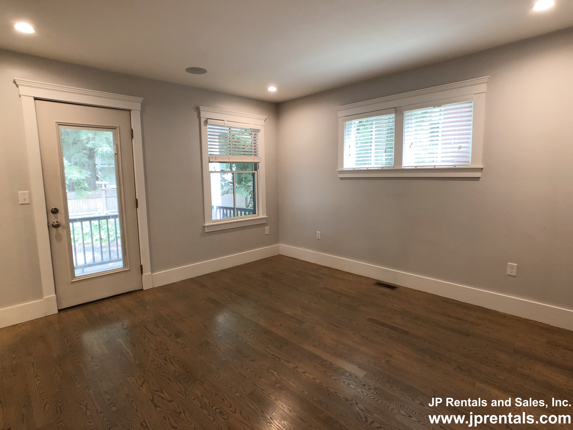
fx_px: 463
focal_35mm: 28
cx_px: 286
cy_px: 215
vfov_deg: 49.7
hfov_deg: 63.4
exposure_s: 1/30
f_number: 1.8
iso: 40
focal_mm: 3.99
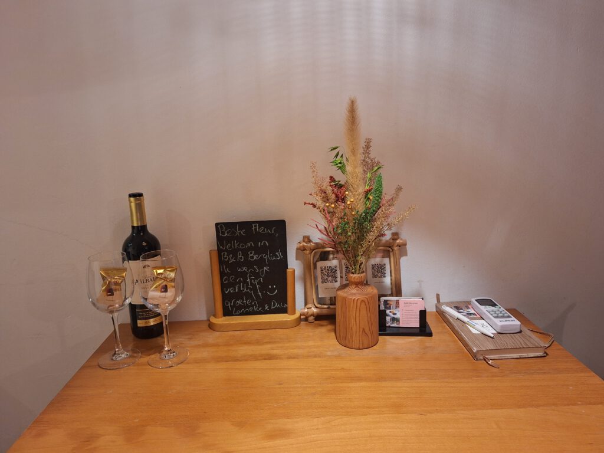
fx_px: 401
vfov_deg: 58.9
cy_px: 226
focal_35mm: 23
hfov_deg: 73.9
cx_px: 302
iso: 200
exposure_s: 1/33
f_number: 1.8
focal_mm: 5.54
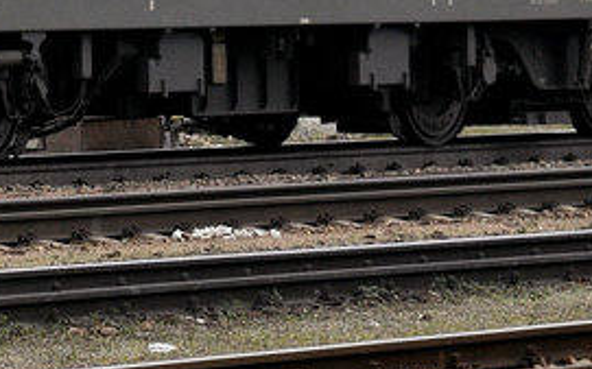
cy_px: -394
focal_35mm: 474
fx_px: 7643
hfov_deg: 4.4
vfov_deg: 2.8
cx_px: -155
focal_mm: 70
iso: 400
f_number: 4.5
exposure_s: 1/1000
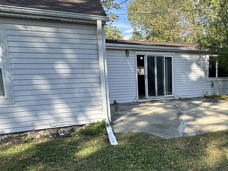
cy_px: 99
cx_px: 182
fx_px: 198
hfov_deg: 55.7
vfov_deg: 46.6
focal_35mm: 30
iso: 40
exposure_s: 1/654
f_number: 2.2
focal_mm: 2.22
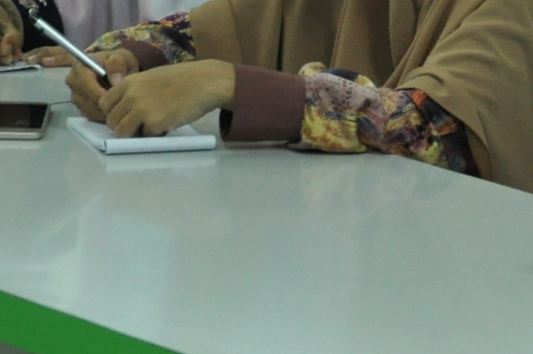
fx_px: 3769
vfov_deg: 5.4
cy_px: -47
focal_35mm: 255
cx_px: 471
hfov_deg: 8.1
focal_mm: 38
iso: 1000
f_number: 4.5
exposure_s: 1/80
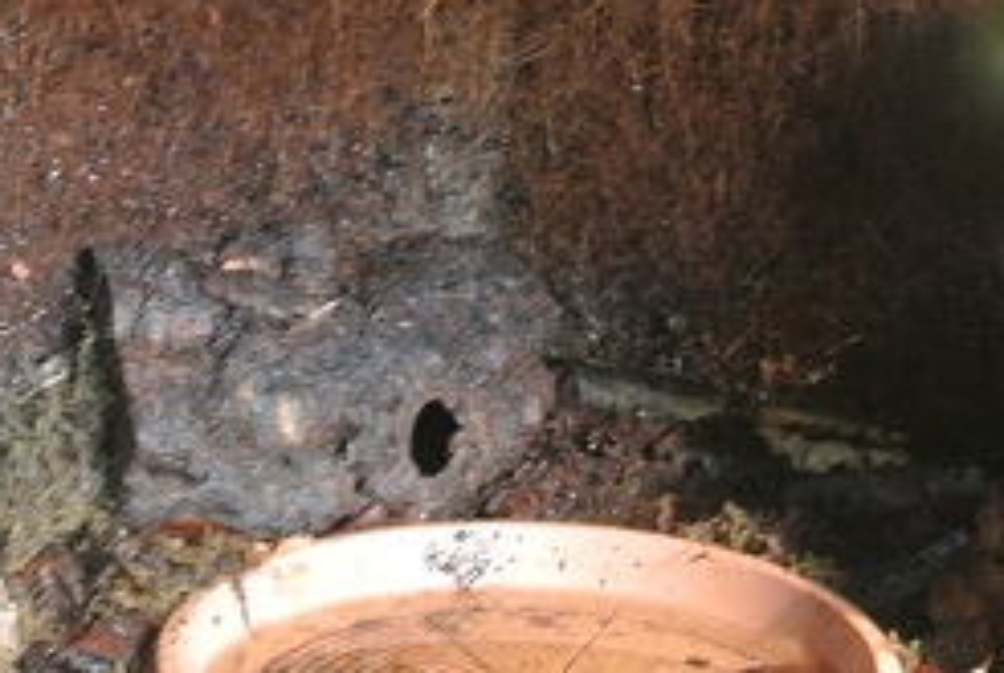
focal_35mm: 69
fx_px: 1928
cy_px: 184
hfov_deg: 28.9
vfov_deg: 19.7
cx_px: 722
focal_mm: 12.7
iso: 1600
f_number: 3.8
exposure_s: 1/5
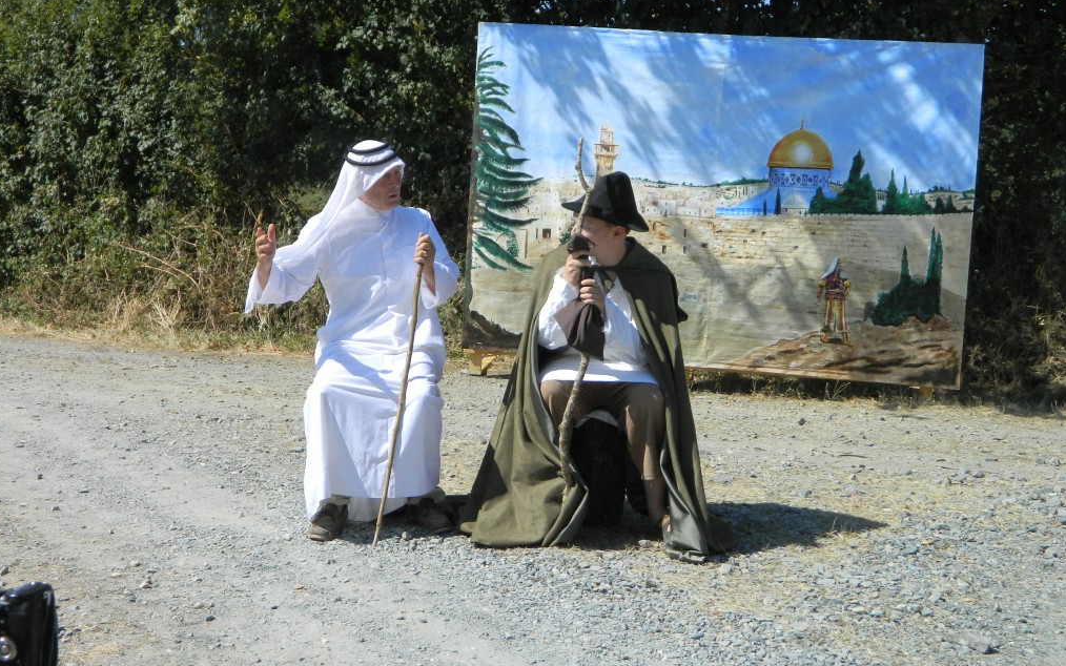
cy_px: 296
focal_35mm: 61
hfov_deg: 33.5
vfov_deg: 21.3
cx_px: 531
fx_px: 1772
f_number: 3.8
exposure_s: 1/800
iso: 80
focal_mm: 10.2
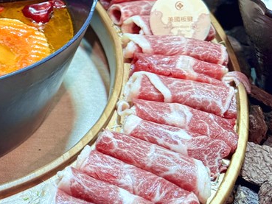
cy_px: 60
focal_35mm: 78
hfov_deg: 21.2
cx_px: -132
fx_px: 613
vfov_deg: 18.8
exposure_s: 1/120
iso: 64
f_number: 1.78
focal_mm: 6.76
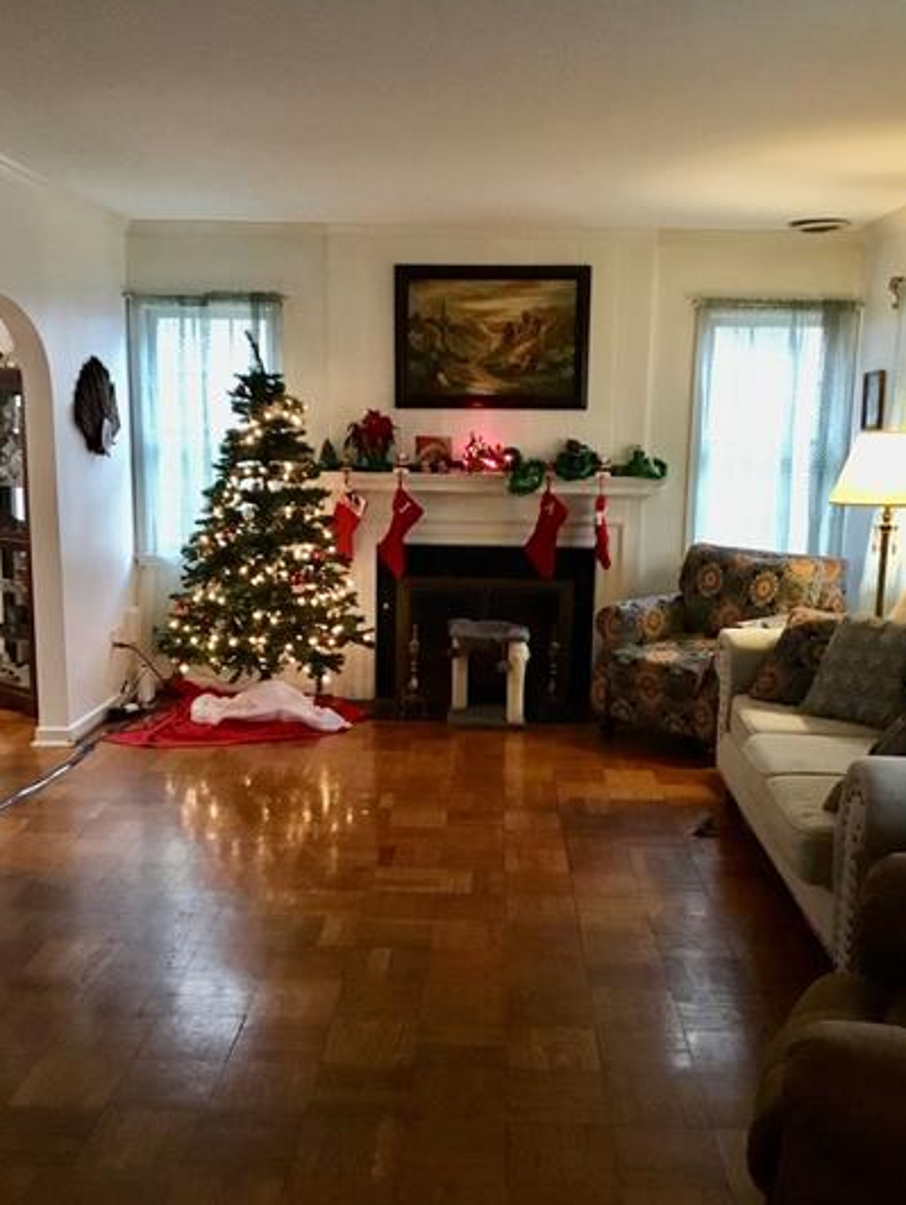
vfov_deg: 52.5
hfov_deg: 40.7
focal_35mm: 35
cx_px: 468
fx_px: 1220
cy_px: 651
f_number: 2.4
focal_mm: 3.3
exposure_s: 1/15
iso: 320
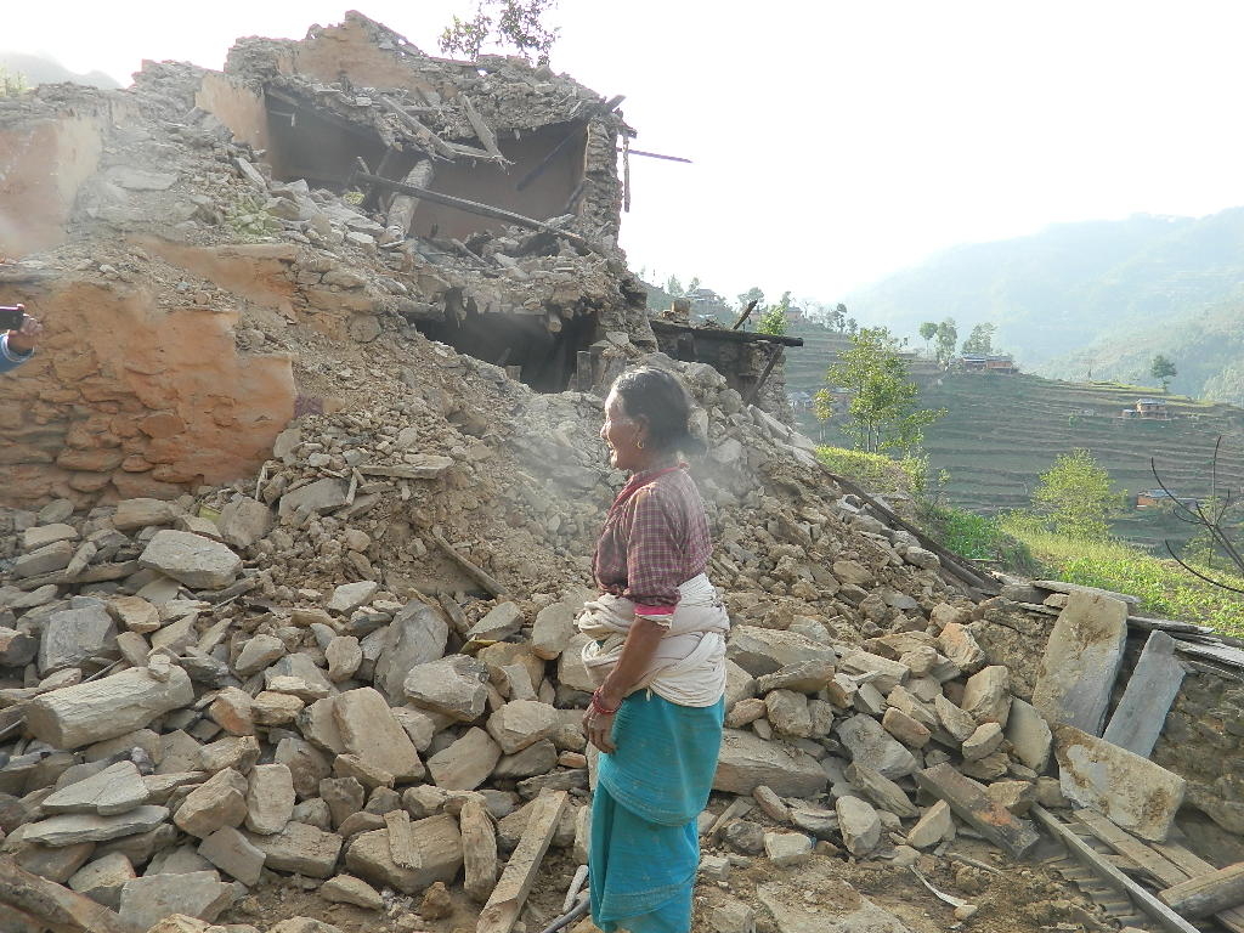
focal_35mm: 31
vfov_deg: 45.4
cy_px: 466
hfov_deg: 58.4
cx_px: 622
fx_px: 1114
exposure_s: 1/125
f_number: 3.2
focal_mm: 5.6
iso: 80
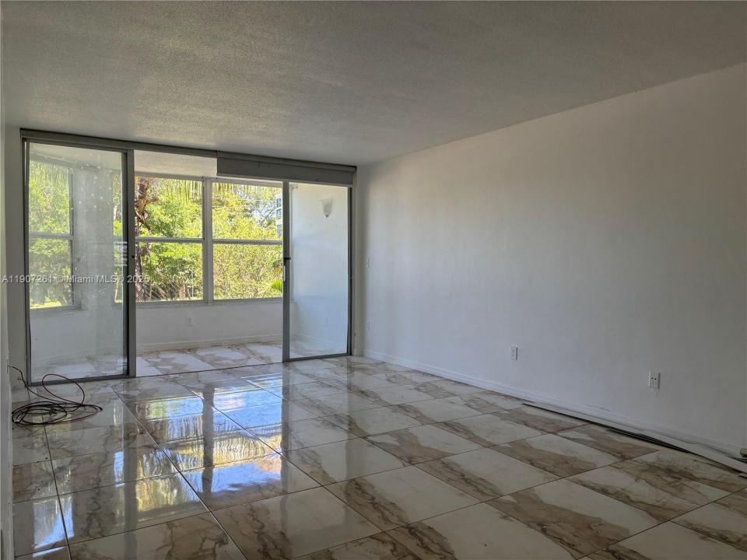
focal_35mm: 26
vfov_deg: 53.1
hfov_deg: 67.3
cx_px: 374
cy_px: 280
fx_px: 561
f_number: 1.6
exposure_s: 1/121
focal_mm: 5.96
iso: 50
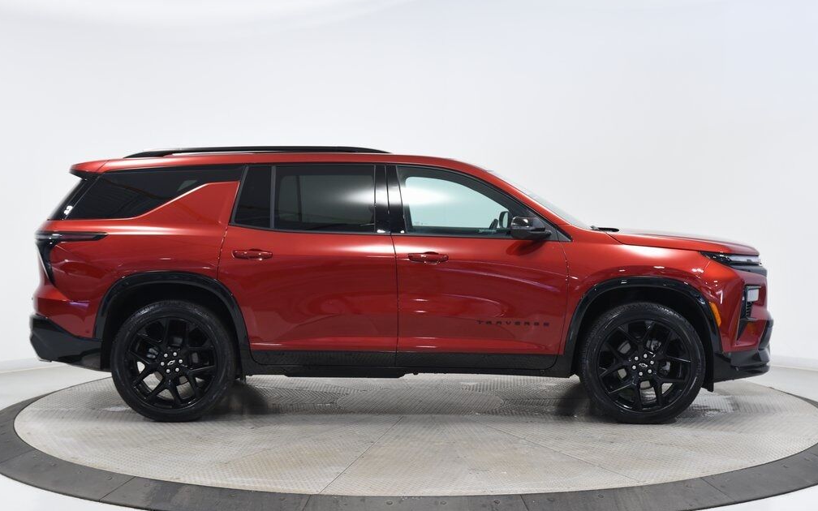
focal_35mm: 57
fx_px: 1271
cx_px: 410
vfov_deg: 22.7
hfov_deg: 35.7
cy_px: 258
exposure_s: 1/80
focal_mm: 55
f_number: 4
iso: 1600
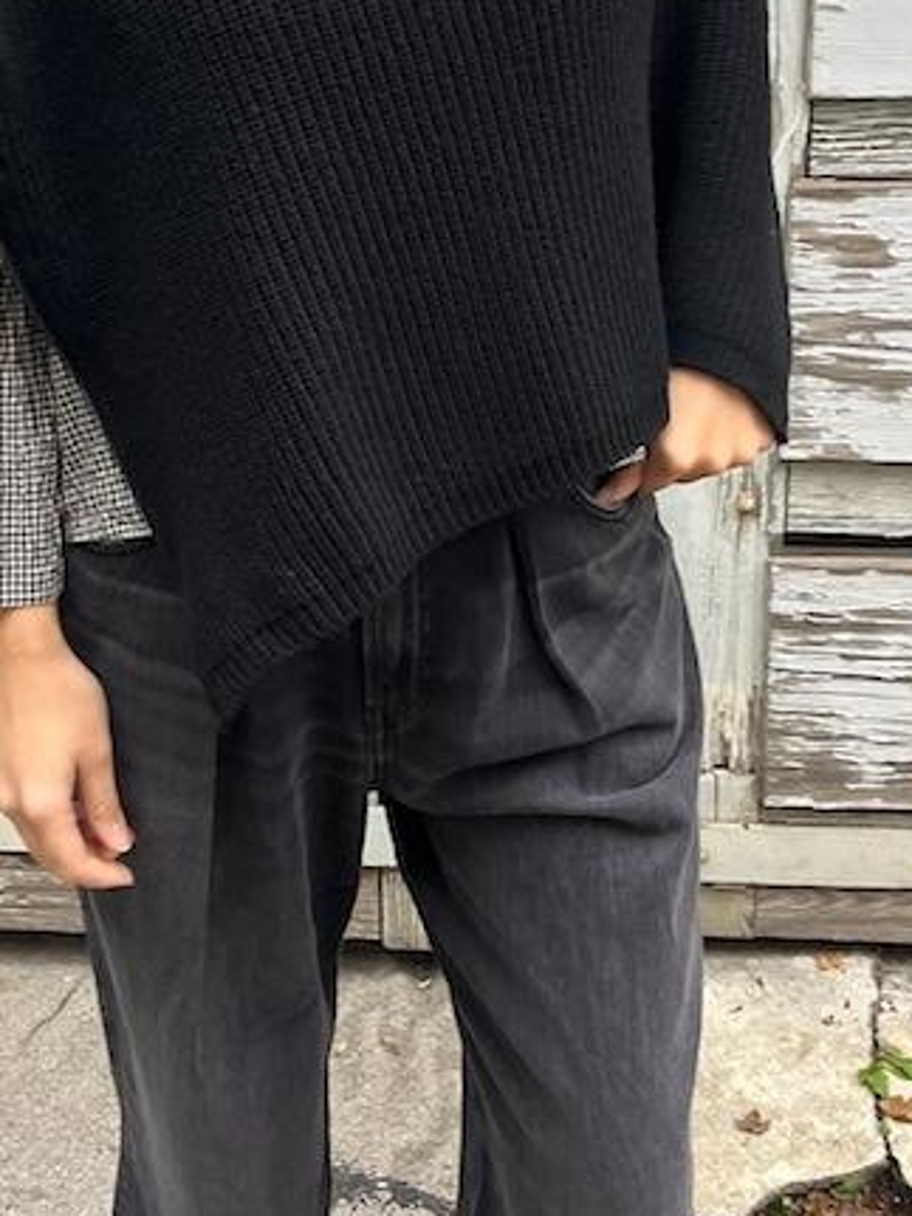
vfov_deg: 32.4
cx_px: 539
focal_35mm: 59
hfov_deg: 24.8
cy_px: 399
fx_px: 2074
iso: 125
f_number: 1.6
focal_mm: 5.1
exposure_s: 1/104
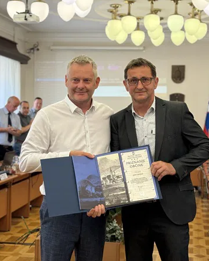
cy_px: 130
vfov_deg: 30.0
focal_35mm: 63
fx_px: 487
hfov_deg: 24.2
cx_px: 114
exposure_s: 1/100
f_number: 1.78
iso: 80
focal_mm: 6.76
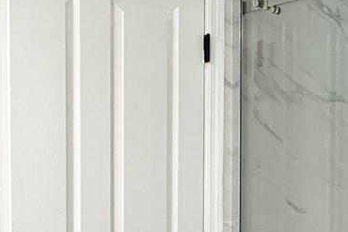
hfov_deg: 31.8
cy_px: 170
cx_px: 200
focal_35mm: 63
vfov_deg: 21.4
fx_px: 609
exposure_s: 1/120
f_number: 2.2
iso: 200
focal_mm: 2.22
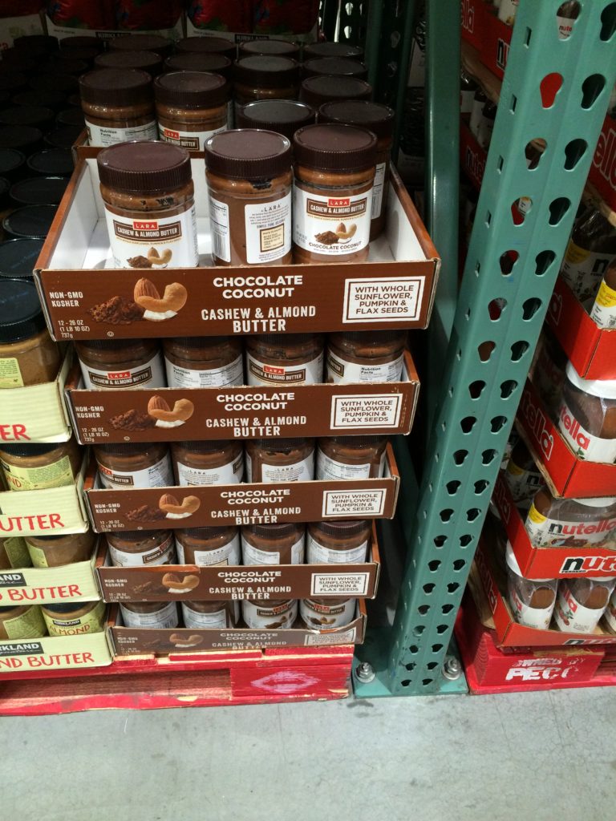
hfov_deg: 48.2
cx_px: 308
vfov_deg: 61.7
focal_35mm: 29
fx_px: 688
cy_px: 410
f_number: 2.2
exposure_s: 1/30
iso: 200
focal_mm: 4.15
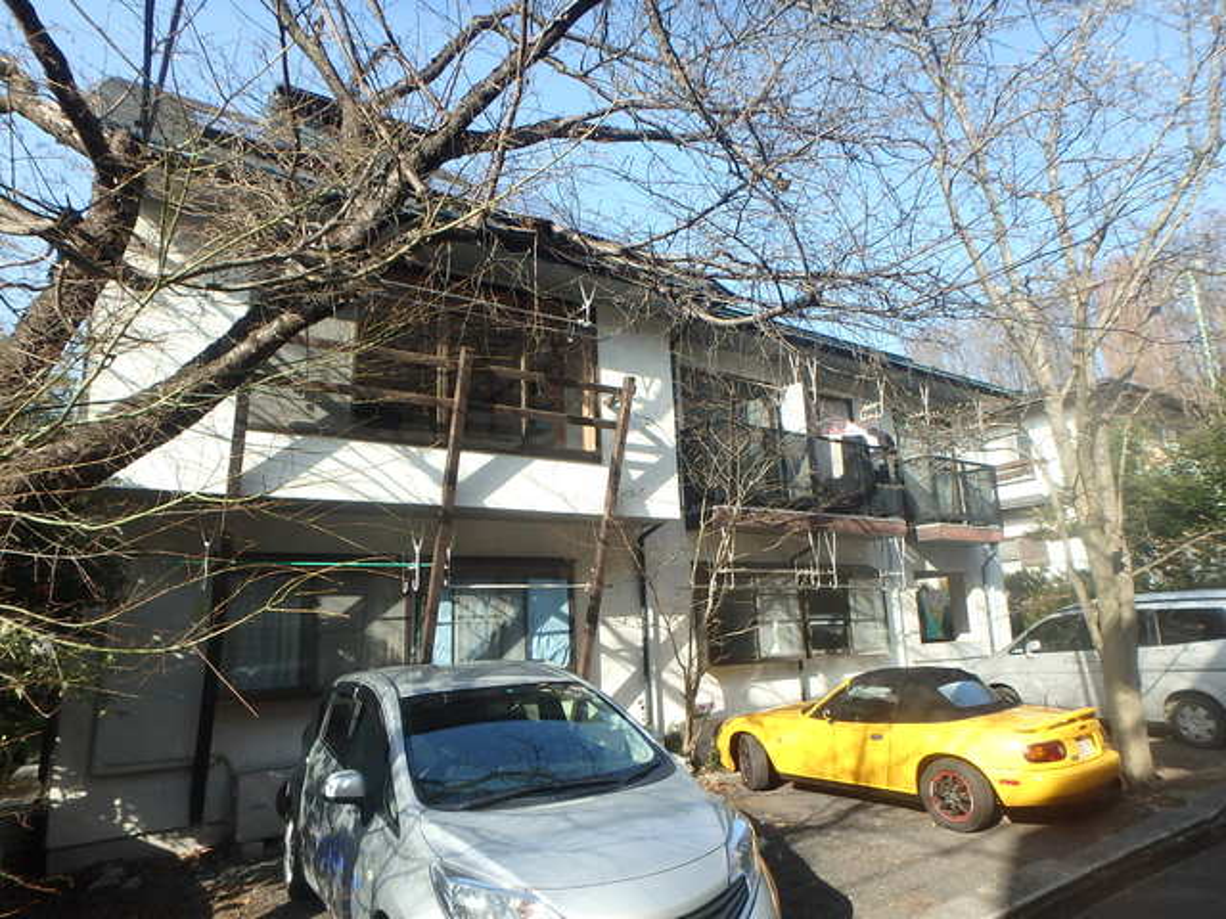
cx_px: 613
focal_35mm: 21
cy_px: 460
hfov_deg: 79.0
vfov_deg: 63.4
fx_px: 744
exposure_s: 1/400
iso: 125
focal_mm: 3.7
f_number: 3.5
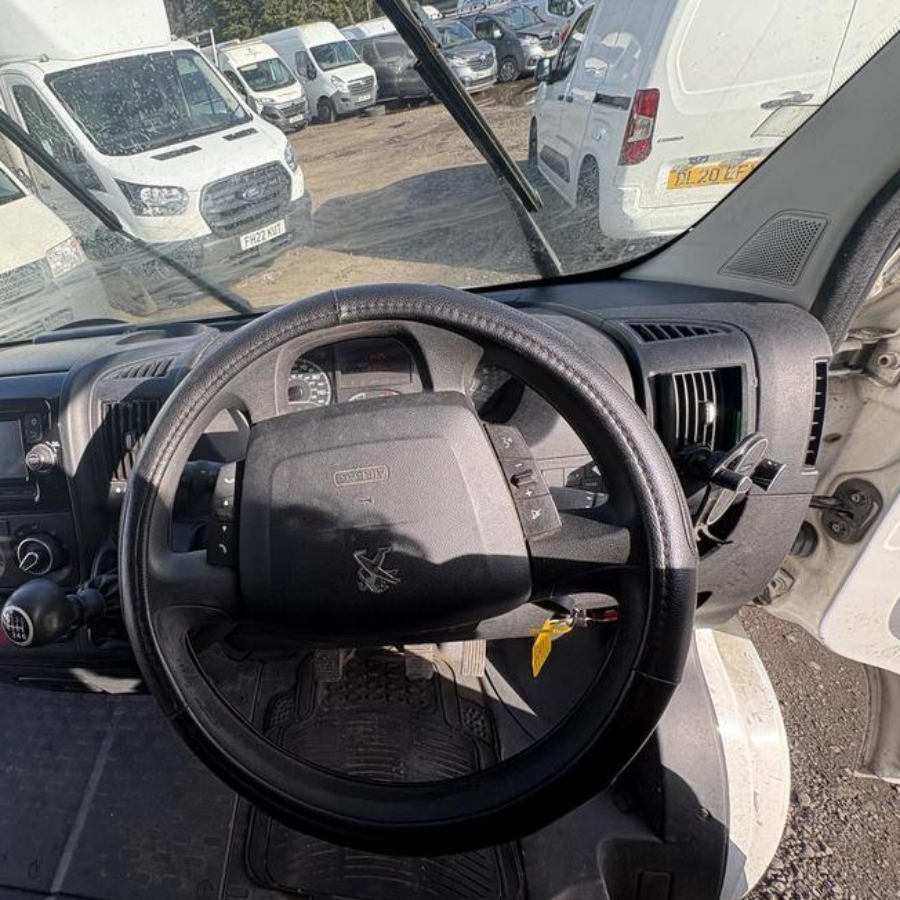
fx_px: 500
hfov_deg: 80.6
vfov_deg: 83.9
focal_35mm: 17
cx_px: 286
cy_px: 462
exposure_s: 1/277
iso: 40
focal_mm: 2.22
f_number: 2.2
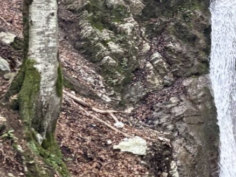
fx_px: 647
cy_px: 44
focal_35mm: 95
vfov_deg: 15.5
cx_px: 301
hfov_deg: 19.2
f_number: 1.6
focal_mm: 5.96
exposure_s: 1/60
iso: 250
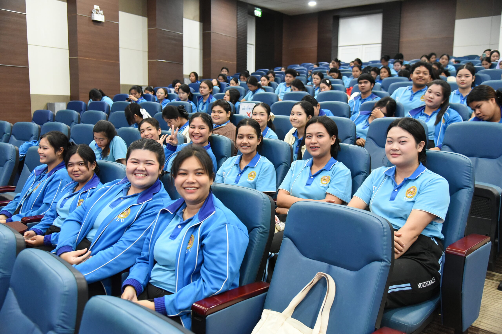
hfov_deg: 60.3
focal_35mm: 31
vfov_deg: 42.3
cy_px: 167
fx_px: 432
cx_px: 251
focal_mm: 31
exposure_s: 1/160
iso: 6400
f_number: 4
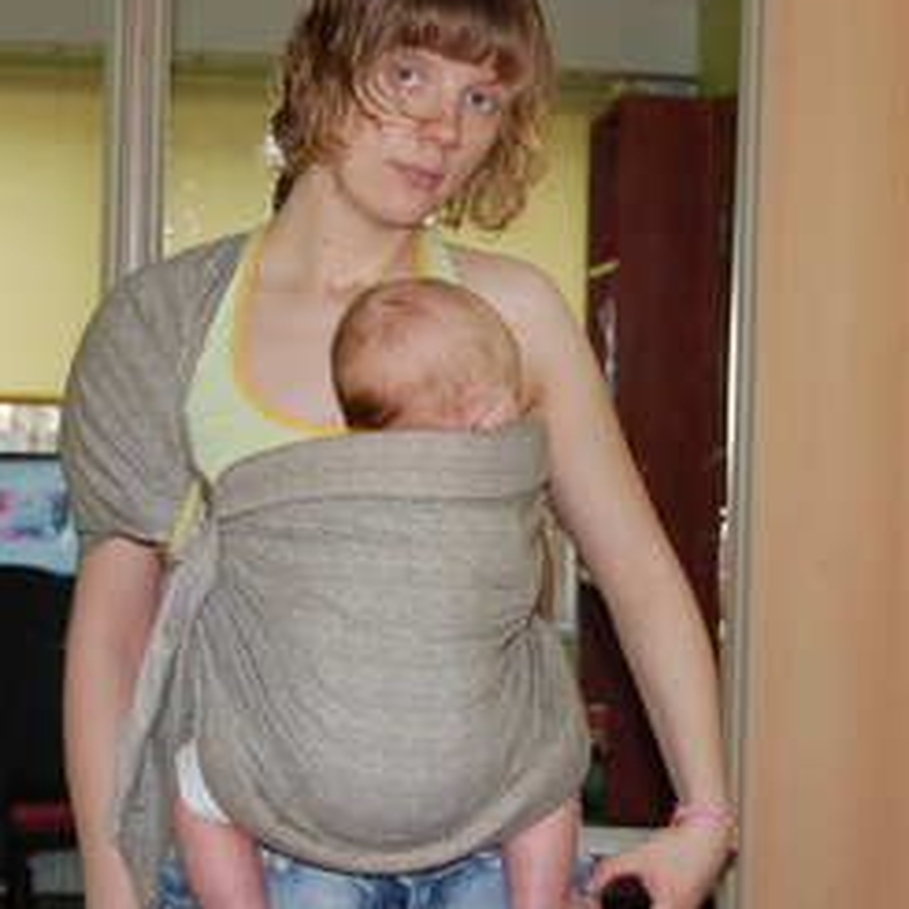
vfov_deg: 21.2
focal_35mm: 82
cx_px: 505
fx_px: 2430
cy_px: 462
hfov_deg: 21.2
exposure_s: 1/60
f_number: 4.8
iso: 400
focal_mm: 35
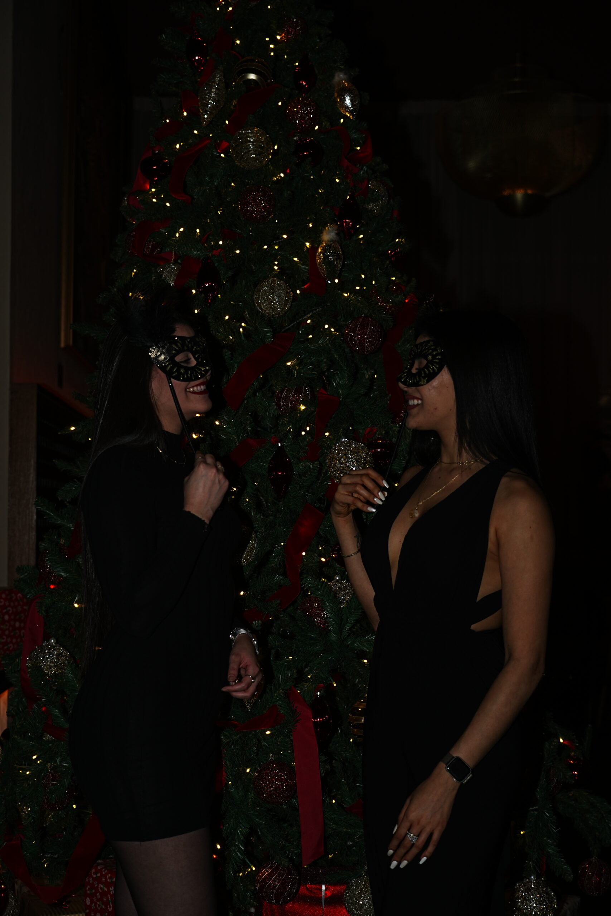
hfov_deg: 24.6
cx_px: 306
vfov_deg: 36.2
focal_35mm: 55
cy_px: 458
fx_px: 1400
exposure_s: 1/100
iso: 80
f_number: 4
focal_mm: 55
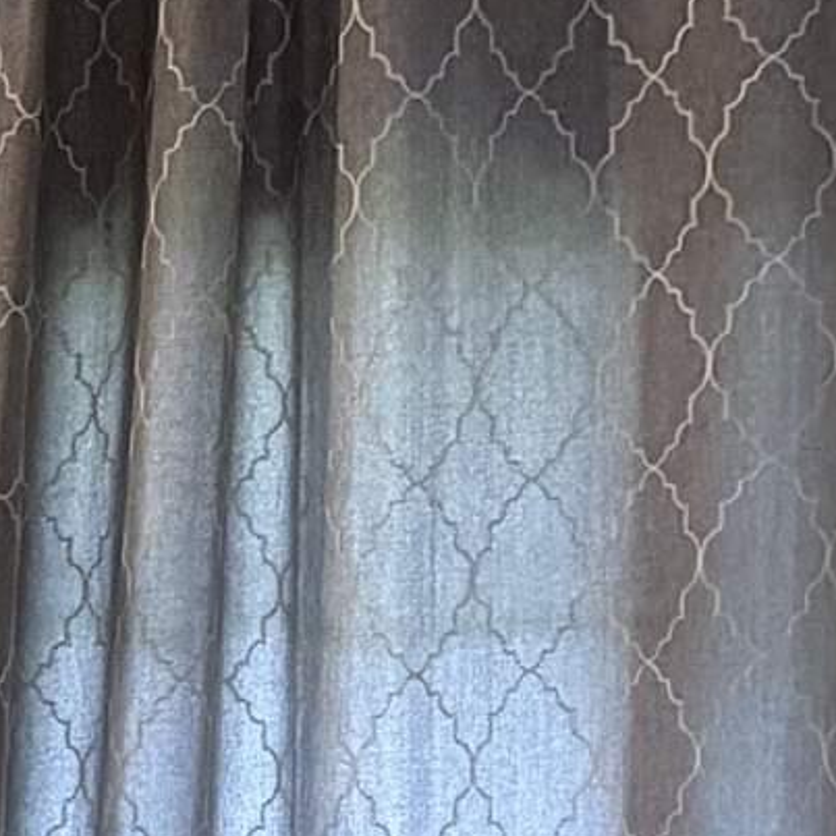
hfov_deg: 8.8
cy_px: 1380
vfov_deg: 9.6
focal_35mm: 175
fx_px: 4782
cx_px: -1369
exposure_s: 1/40
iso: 640
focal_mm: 5.96
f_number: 1.6
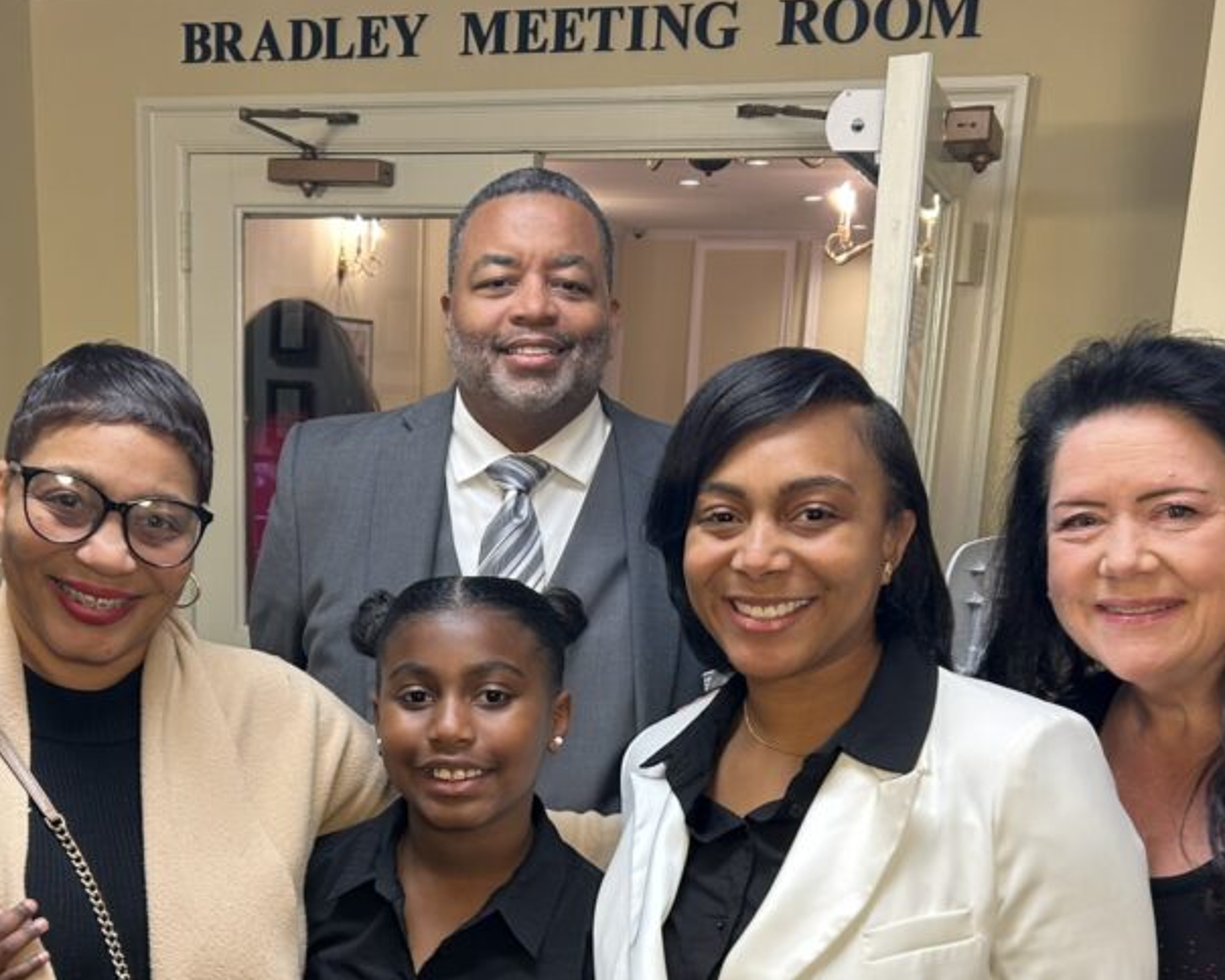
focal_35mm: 43
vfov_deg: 34.2
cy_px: 737
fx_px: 1559
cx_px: 535
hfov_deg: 42.8
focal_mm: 5.7
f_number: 1.5
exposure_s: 1/60
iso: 125
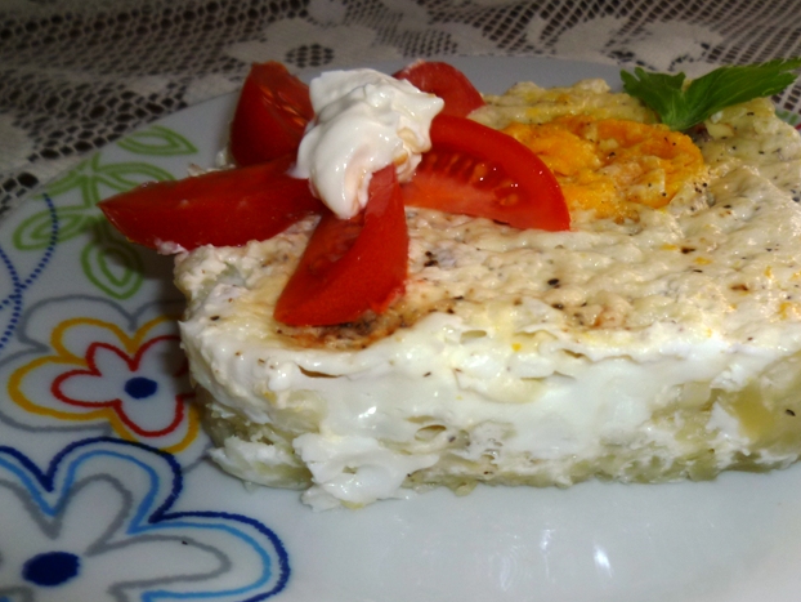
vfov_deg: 39.6
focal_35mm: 36
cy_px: 333
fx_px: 833
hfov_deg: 51.2
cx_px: 456
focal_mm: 5
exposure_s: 1/30
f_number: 2.8
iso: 80
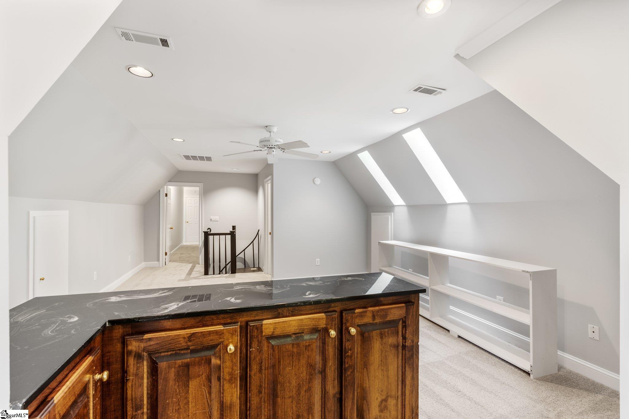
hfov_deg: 96.7
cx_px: 314
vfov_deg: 73.7
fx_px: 280
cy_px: 210
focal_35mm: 16
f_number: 9
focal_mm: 16
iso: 250
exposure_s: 1/13
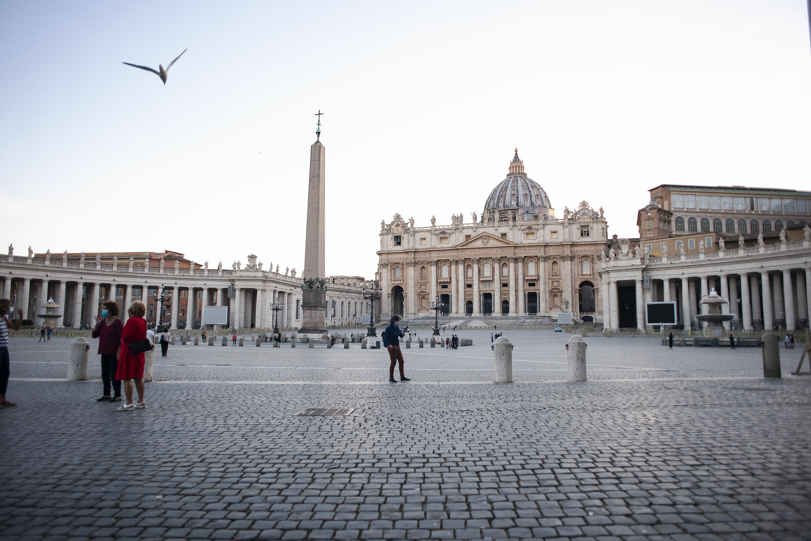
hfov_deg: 73.7
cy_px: 270
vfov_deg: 53.1
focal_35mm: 24
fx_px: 541
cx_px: 406
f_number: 3.5
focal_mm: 24
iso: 100
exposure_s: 1/125
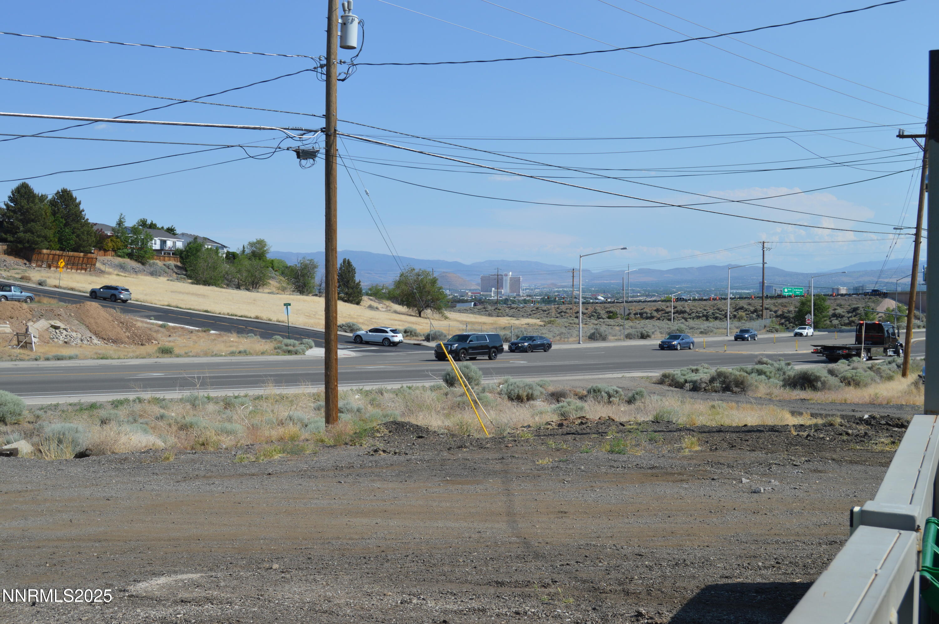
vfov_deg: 34.1
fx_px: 1016
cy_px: 312
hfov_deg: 49.6
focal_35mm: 39
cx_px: 470
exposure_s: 1/250
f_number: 8
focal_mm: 26
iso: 100
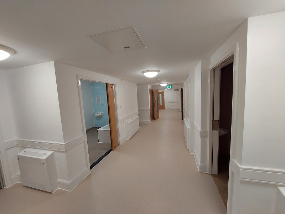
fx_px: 107
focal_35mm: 13
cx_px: 142
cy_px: 107
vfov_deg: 89.9
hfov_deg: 106.2
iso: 64
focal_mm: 1.74
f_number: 2.2
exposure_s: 1/59
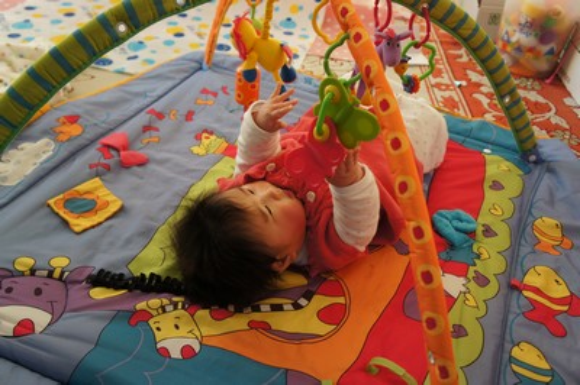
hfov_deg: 53.2
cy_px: 192
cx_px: 290
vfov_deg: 36.8
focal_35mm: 36
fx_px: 580
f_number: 4
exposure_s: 1/40
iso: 250
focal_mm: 24
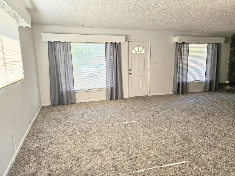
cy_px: 88
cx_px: 118
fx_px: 156
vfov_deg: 58.9
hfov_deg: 73.9
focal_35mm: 23
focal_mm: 5.4
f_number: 1.8
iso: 25
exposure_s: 1/120
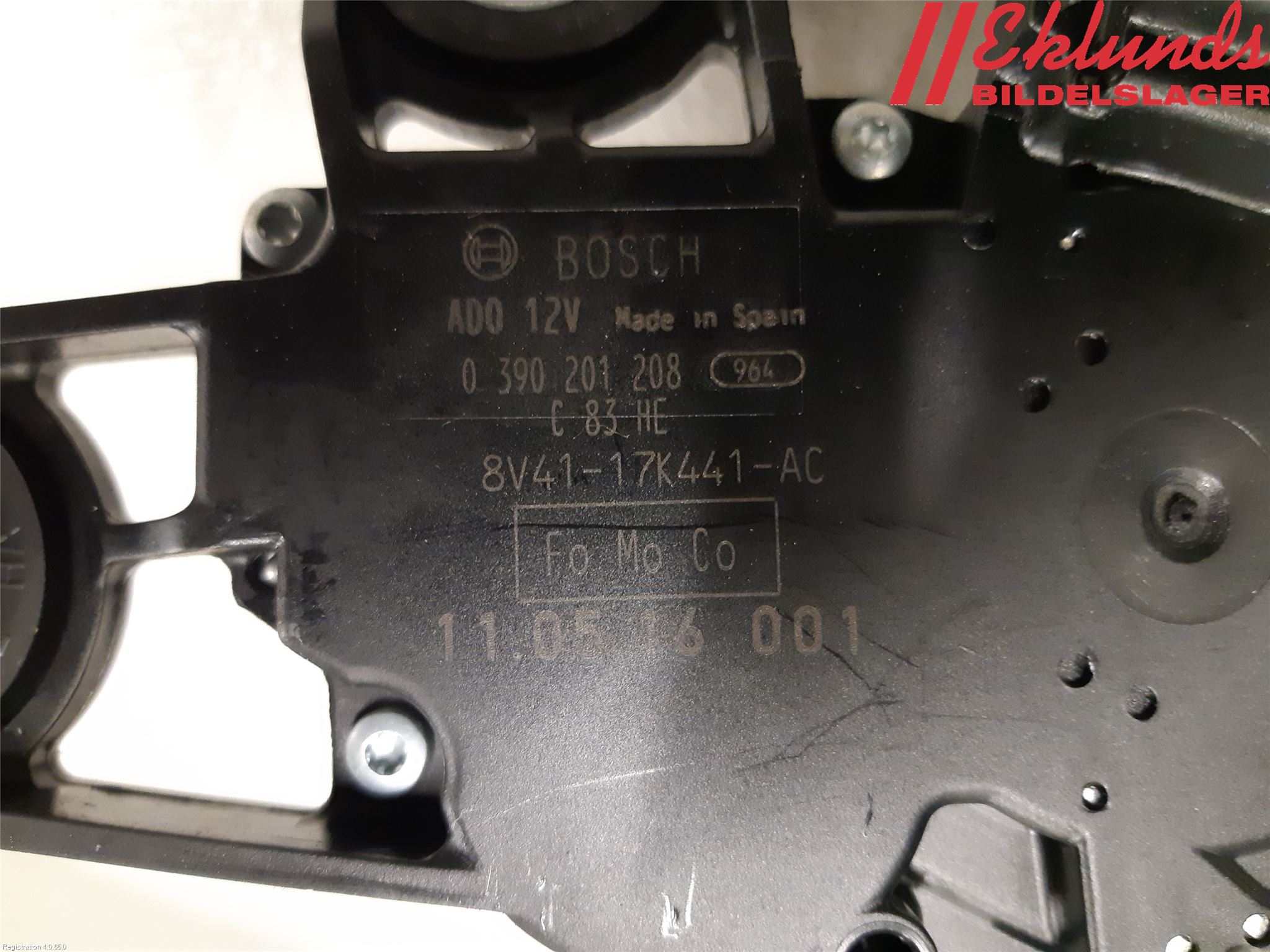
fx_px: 954
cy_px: 476
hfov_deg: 67.3
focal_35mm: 26
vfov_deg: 53.1
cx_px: 635
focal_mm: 3.93
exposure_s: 1/25
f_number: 1.7
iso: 400
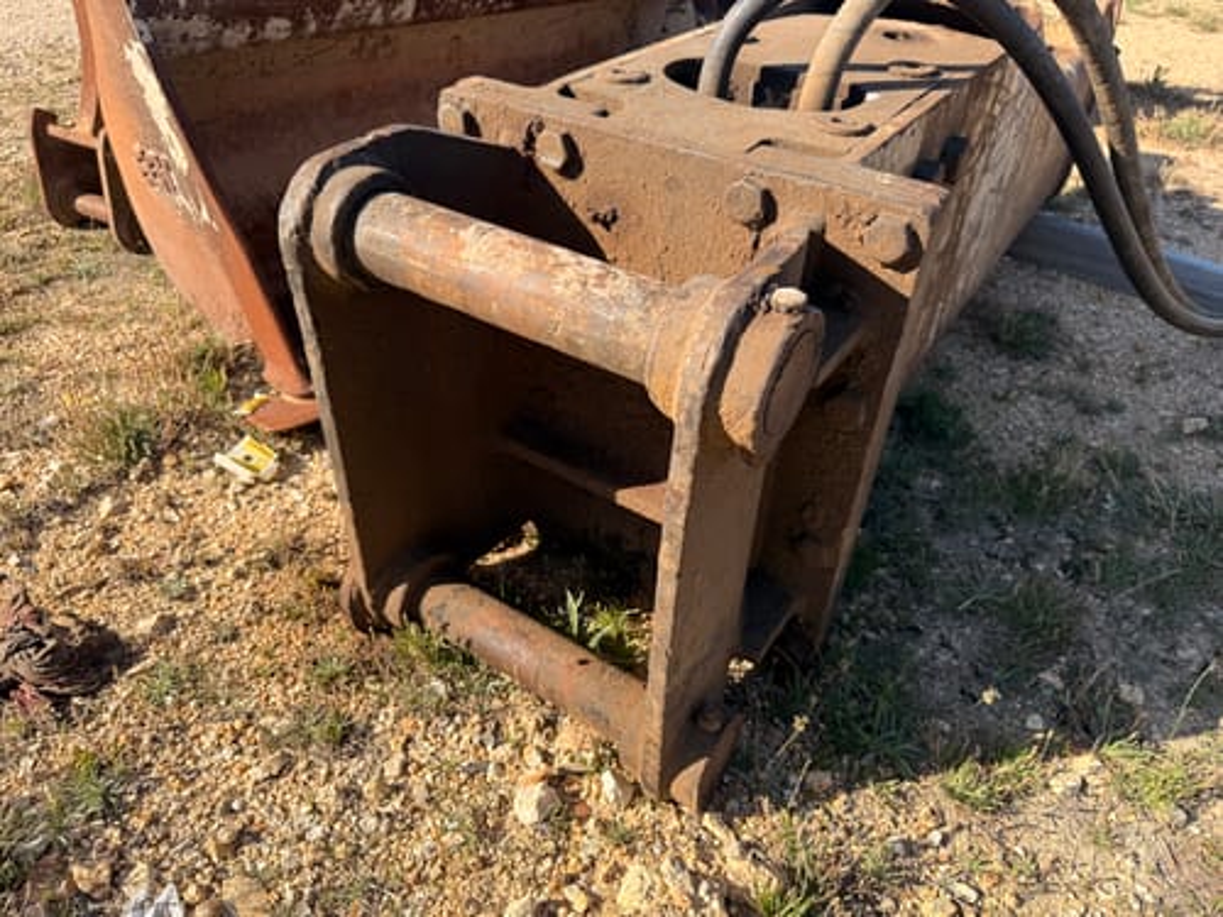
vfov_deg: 56.8
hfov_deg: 71.6
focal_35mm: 24
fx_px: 848
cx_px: 612
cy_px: 458
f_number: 1.78
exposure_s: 1/1855
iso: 80
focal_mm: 6.76
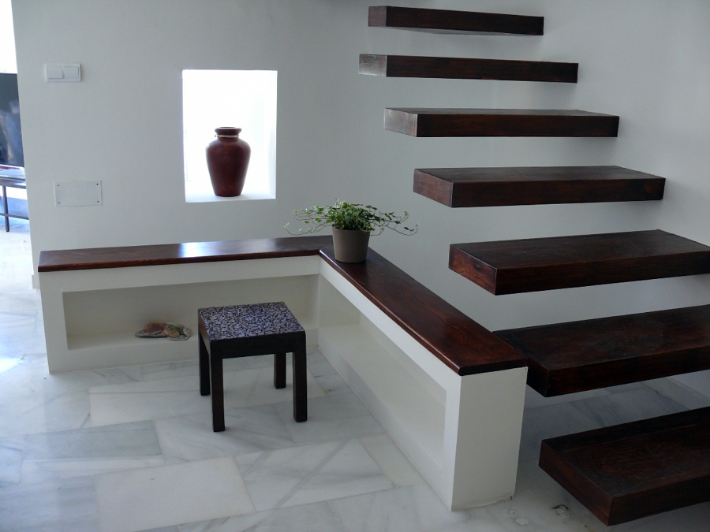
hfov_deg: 52.6
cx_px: 355
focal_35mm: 35
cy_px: 266
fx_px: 718
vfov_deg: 40.7
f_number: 2.8
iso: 160
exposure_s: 1/30
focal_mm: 7.5
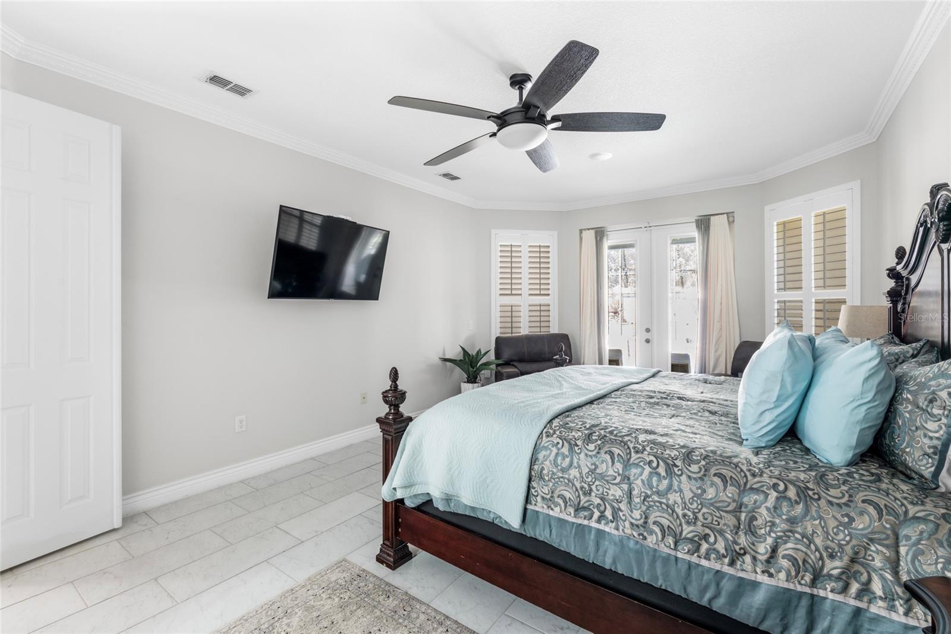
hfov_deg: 96.7
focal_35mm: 16
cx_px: 476
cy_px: 317
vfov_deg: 73.7
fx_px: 423
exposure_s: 6
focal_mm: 16
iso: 400
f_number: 11
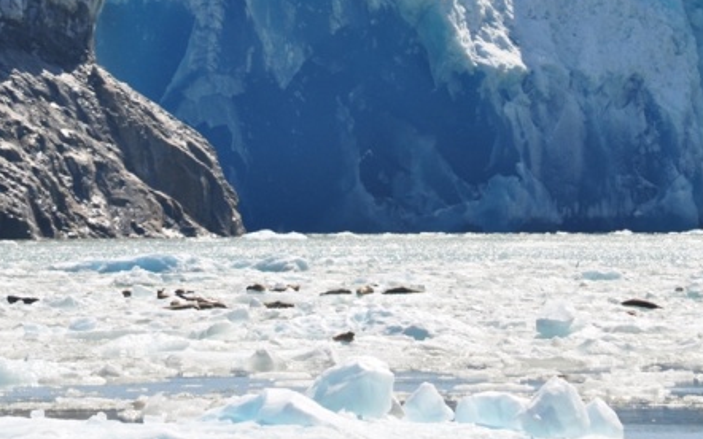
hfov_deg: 3.8
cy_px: 29
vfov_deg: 2.4
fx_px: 10592
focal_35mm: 553
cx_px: 406
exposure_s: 1/320
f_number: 10
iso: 200
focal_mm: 200
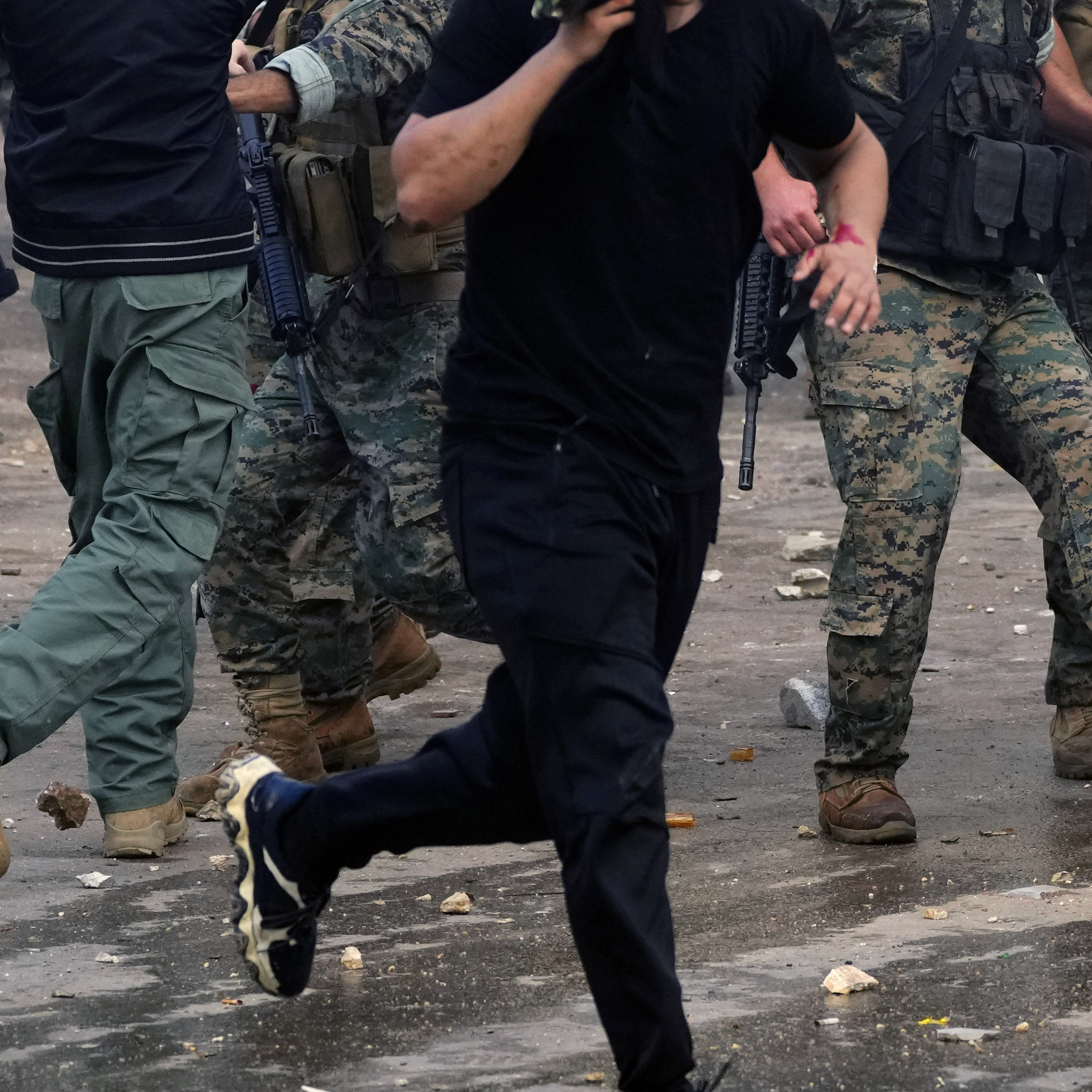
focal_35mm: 342
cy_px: 224
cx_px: 994
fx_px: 12206
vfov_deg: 5.1
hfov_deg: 5.1
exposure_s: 1/2500
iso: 2000
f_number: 5
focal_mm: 150
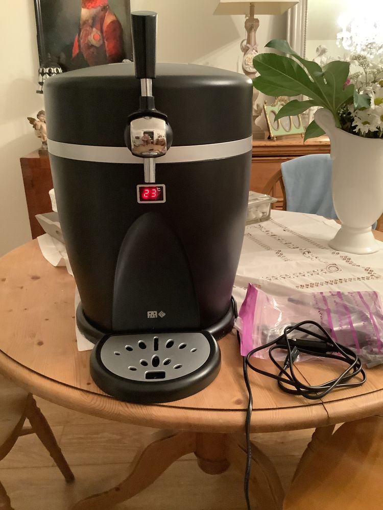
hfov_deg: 45.4
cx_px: 192
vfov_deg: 58.4
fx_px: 457
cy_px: 255
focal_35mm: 31
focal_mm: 3.3
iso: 500
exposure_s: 1/25
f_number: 2.4
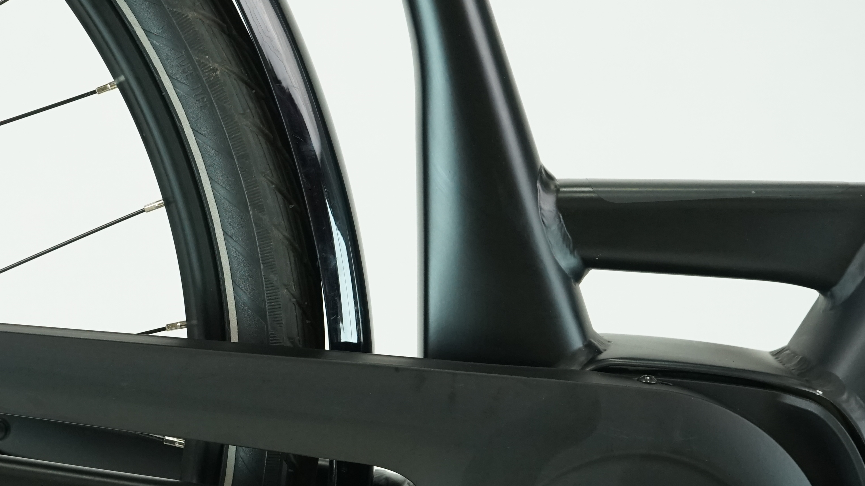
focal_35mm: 99
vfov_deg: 12.2
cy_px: 400
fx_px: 2271
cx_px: 232
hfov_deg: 21.4
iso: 1600
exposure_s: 1/200
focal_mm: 48
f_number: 5.6
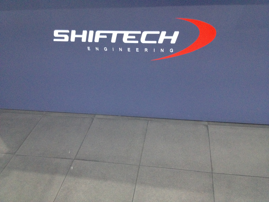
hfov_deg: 52.6
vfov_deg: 40.7
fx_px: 272
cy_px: 101
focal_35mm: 35
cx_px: 134
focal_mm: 4.28
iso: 400
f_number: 2.4
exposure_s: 1/15
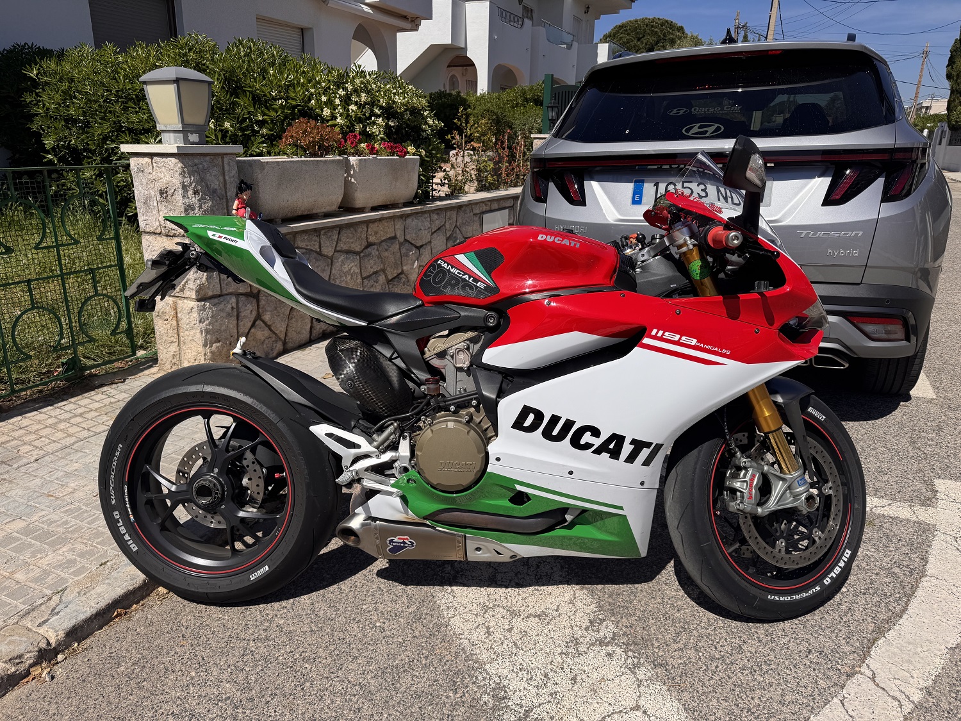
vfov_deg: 56.8
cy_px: 360
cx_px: 480
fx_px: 666
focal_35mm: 24
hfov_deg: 71.6
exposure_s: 1/7092
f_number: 1.78
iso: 80
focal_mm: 6.76
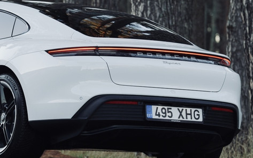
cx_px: 26
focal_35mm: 275
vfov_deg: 4.8
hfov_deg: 7.6
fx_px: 1897
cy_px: 75
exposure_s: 1/160
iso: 400
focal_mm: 135
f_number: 4
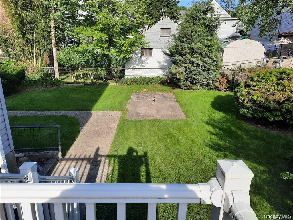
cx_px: 146
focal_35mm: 25
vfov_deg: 54.9
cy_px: 110
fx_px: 212
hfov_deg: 69.4
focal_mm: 4.6
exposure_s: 1/876
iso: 32
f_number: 2
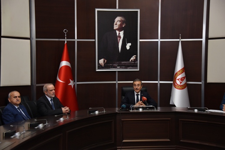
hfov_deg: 28.9
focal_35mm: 70
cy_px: 75
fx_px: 437
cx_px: 112
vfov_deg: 19.4
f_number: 5
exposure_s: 1/100
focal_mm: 70
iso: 1600
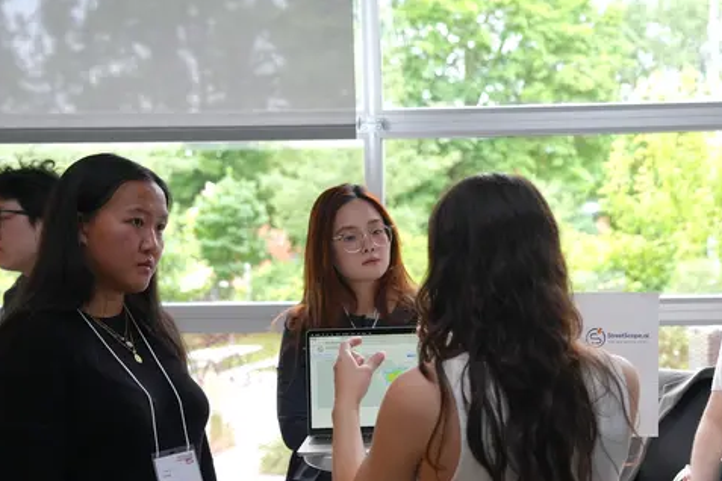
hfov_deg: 27.1
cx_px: 513
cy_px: 349
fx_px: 1484
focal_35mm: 74
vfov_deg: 18.3
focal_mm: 46
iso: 320
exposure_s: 1/160
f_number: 4
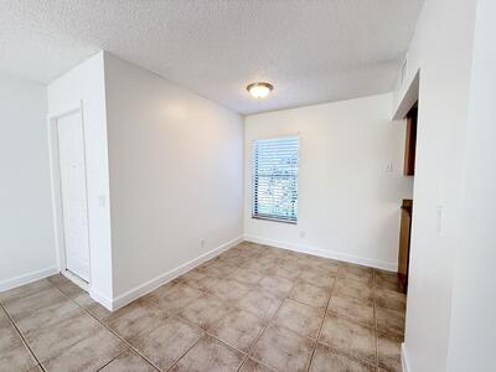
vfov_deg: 85.7
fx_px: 201
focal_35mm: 14
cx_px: 248
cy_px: 186
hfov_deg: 102.1
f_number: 2.2
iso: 160
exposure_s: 1/120
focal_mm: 2.22
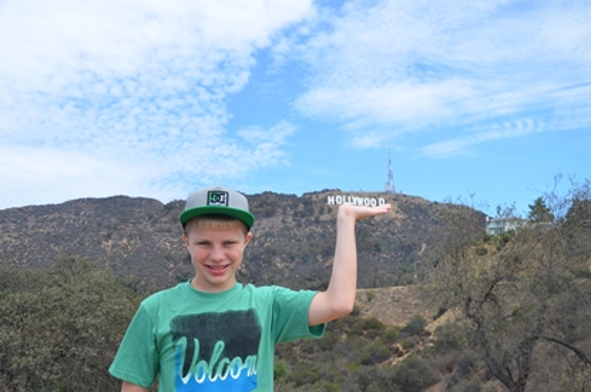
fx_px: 614
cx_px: 296
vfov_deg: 35.4
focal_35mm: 38
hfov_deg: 51.4
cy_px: 196
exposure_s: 1/250
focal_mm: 25
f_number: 8
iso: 100
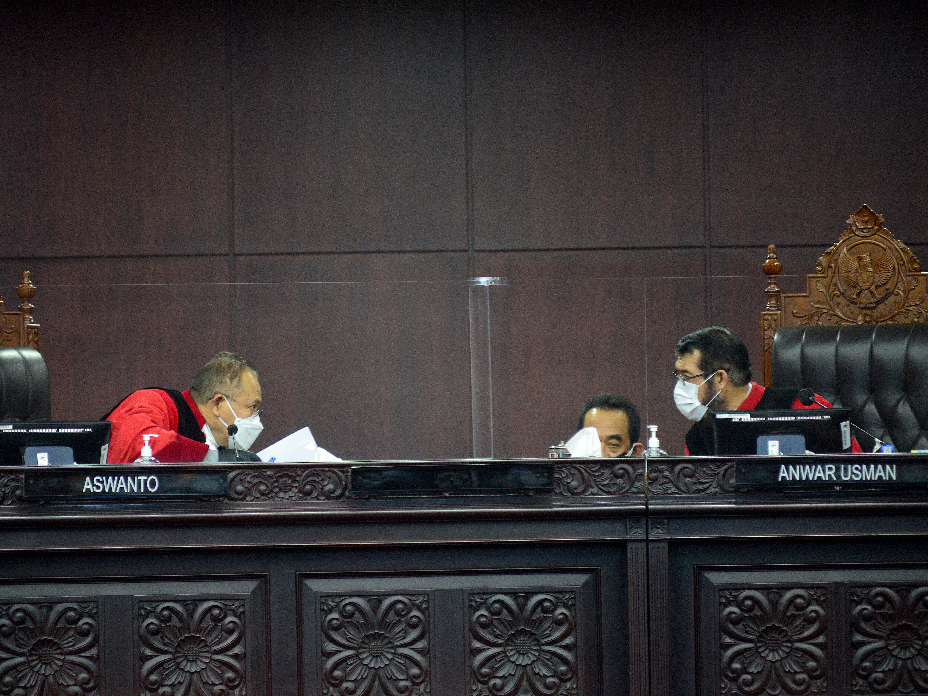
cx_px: 420
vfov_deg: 6.8
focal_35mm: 217
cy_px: 349
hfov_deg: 9.1
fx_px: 5818
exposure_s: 1/125
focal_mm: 200
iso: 3200
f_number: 2.8
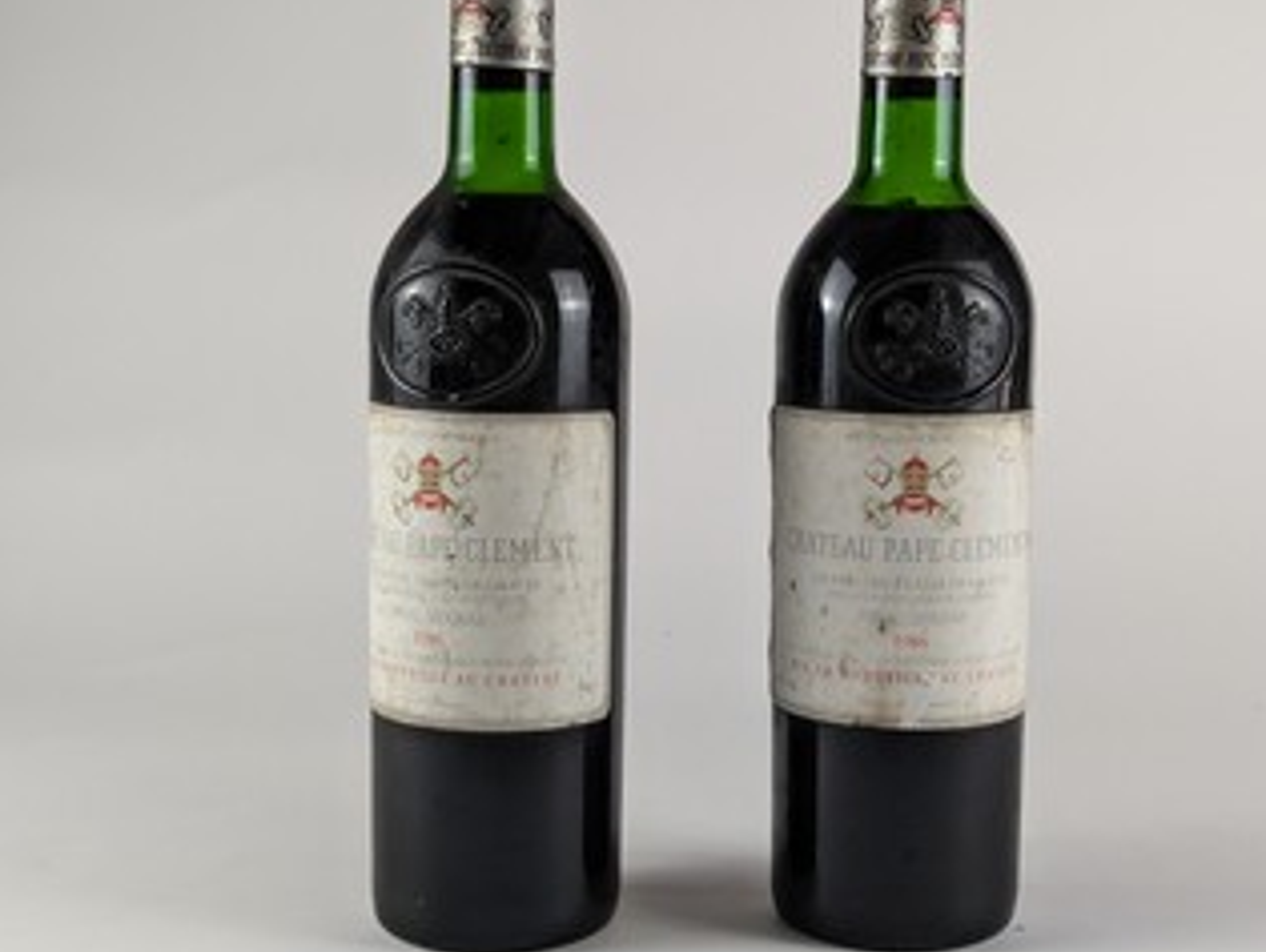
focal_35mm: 61
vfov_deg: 24.1
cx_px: 703
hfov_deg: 31.6
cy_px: 460
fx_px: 2233
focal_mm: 6.81
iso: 143
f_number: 1.85
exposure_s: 1/267
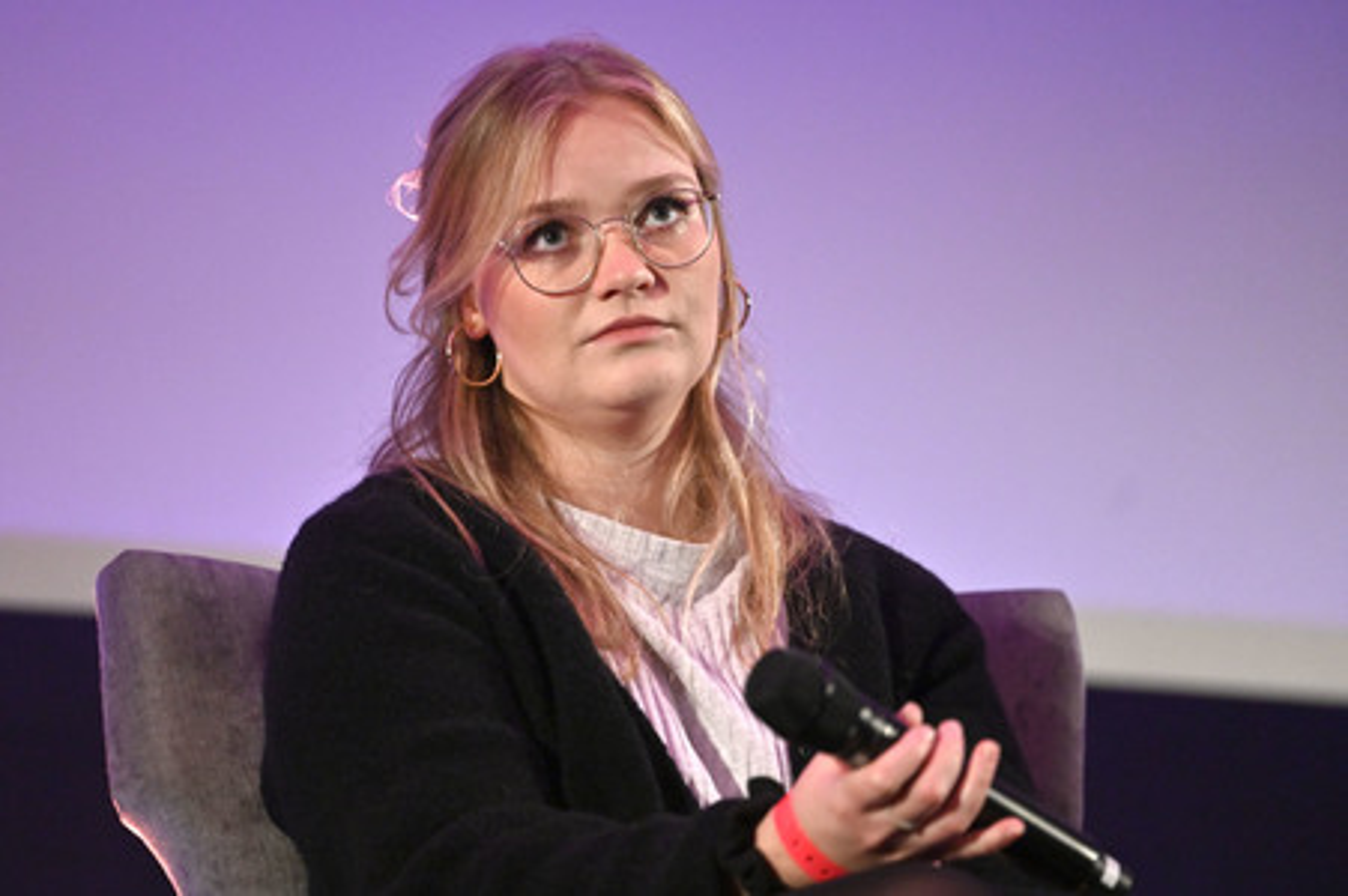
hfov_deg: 10.3
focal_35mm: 200
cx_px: 674
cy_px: 448
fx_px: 7483
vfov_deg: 6.9
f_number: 2.8
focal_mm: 200
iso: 4000
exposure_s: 1/400
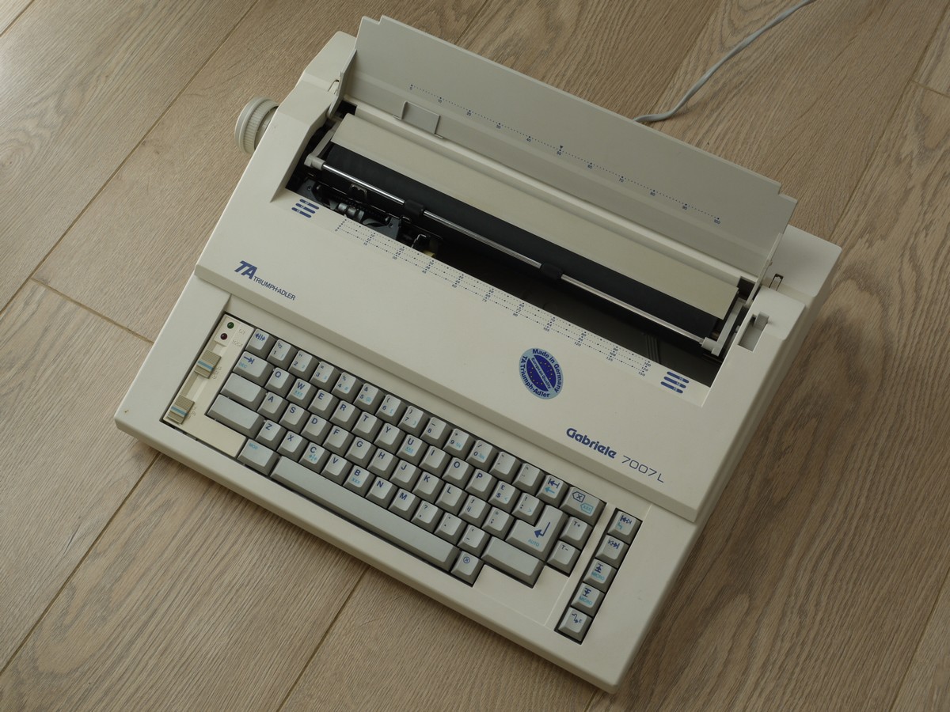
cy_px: 356
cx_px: 475
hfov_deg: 41.2
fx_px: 1262
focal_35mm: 46
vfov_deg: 31.5
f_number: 13
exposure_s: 1/8
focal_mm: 23
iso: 100
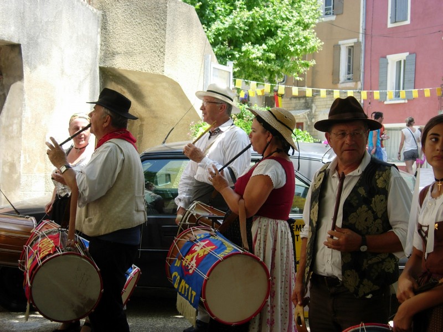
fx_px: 781
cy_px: 166
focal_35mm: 61
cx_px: 222
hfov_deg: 31.7
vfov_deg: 24.0
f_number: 3.5
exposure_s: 1/264
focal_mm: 12.7
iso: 64
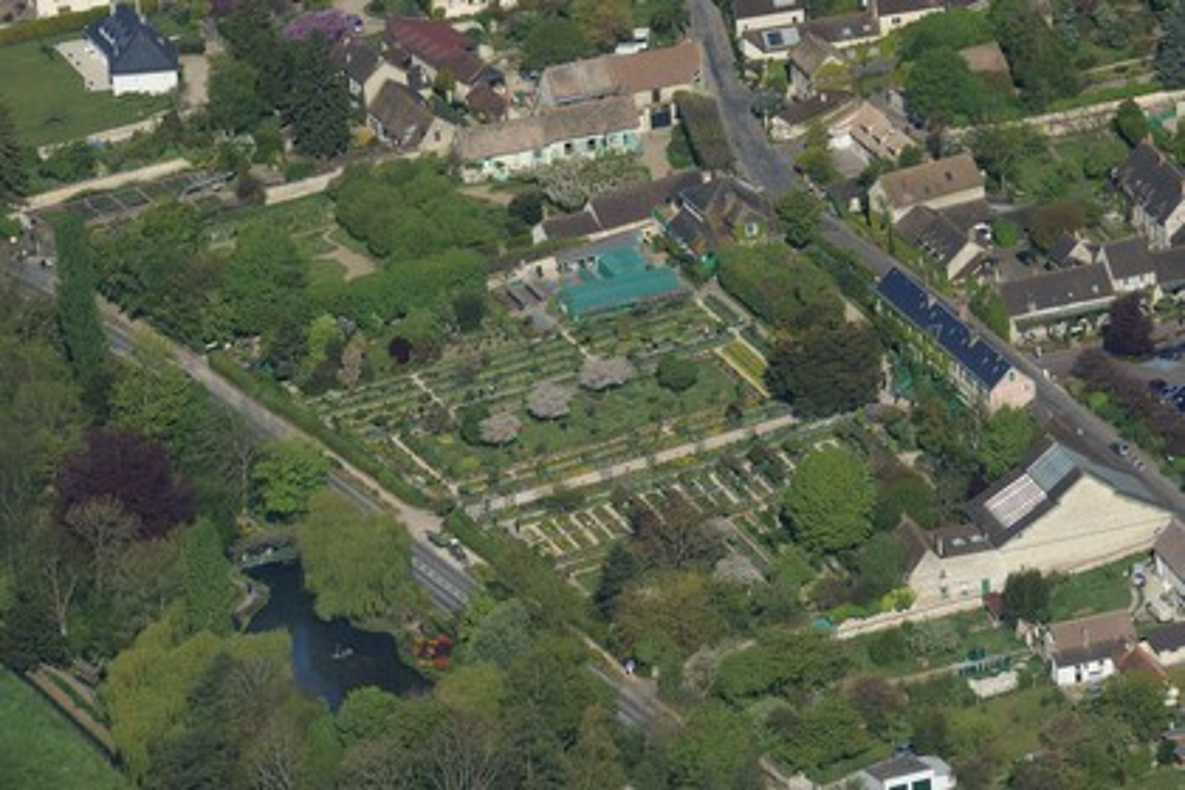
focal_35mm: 200
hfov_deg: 10.3
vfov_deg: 6.9
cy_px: 395
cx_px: 592
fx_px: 6583
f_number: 7.1
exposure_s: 1/1250
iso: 400
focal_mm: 200
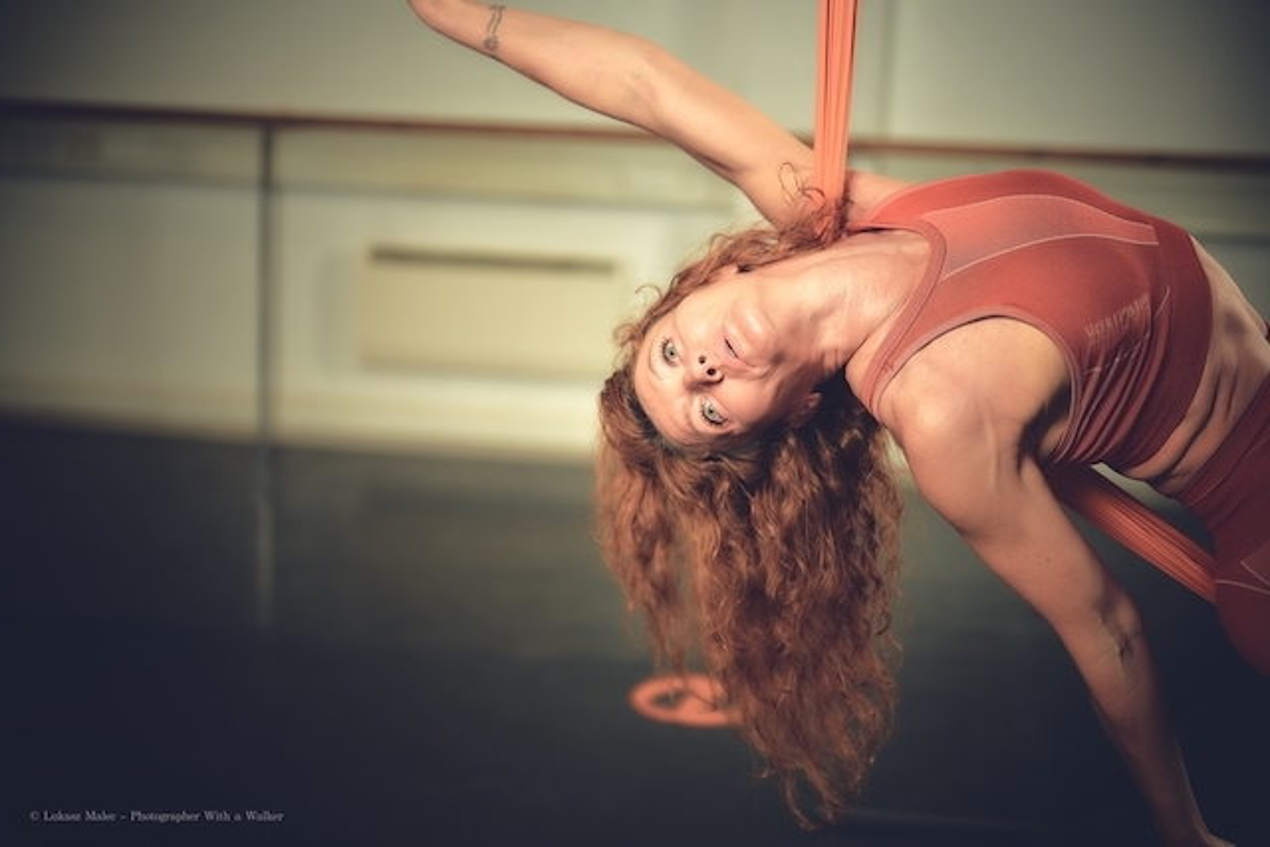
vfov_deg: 27.0
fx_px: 1764
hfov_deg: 39.6
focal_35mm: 50
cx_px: 635
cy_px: 424
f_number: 1.8
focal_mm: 50
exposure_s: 1/200
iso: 100
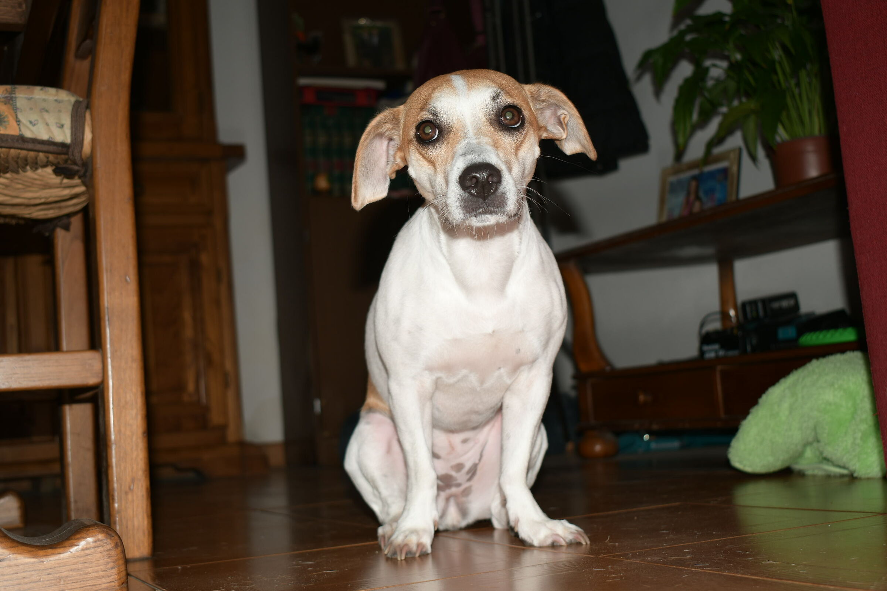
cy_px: 296
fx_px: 1183
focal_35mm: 48
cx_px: 444
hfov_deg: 41.1
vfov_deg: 28.1
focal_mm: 32
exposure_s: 1/250
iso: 100
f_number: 4.5
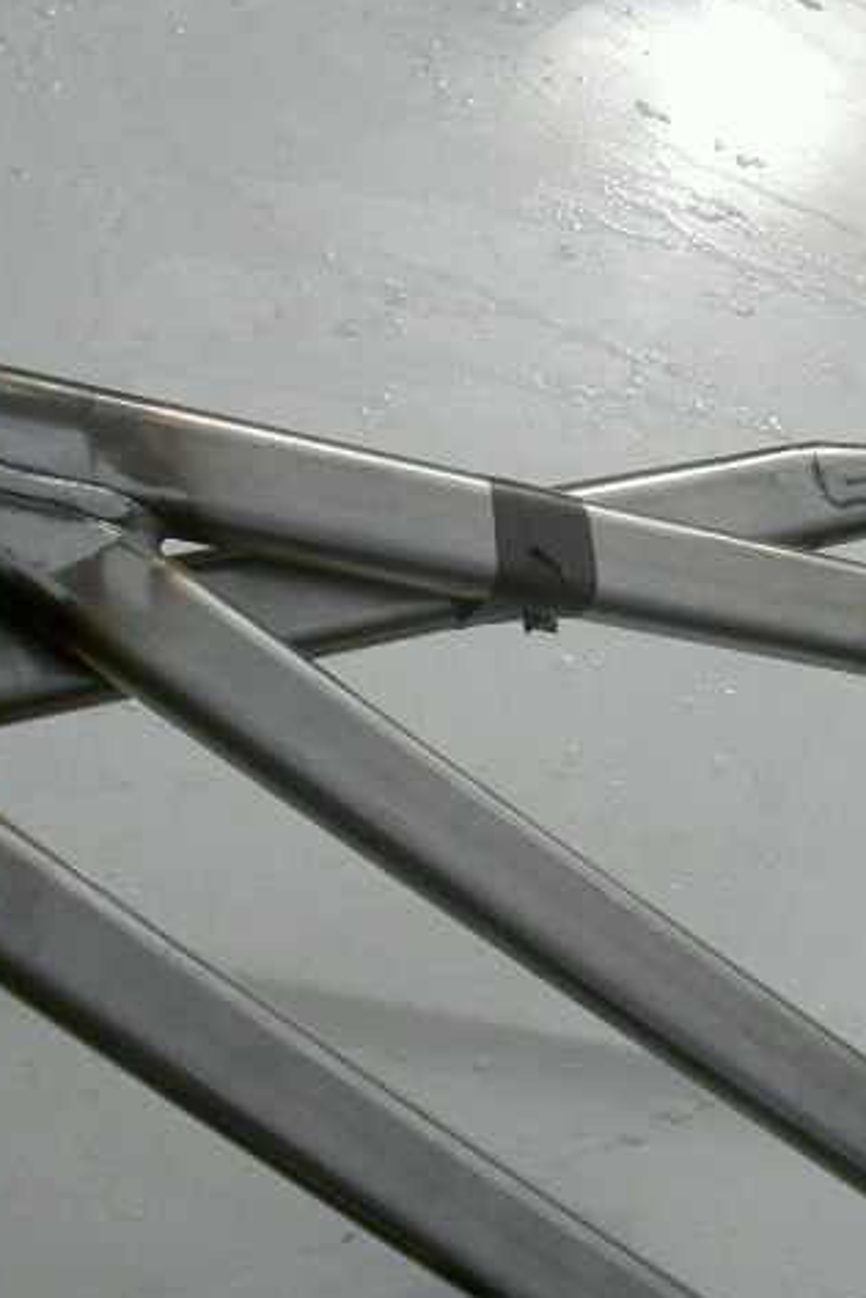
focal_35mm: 55
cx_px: 495
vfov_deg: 36.2
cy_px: 649
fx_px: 1983
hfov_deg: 24.6
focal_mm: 8
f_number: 4.7
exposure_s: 1/2000
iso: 100
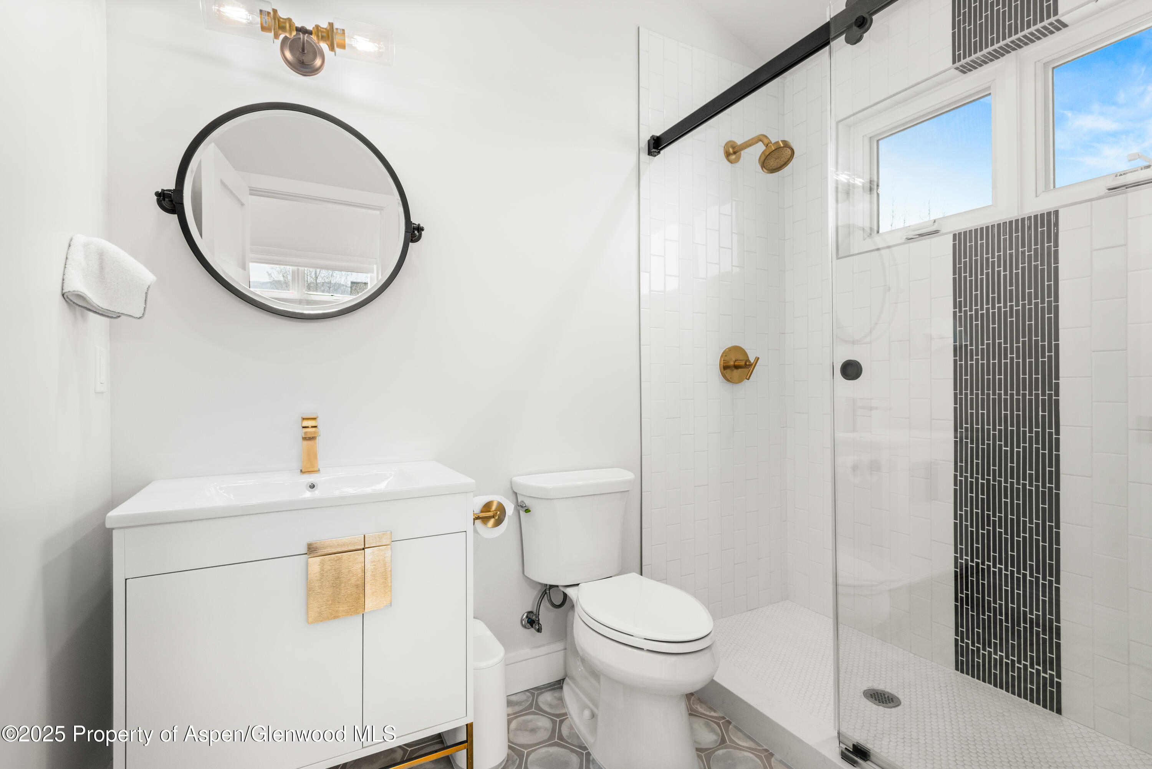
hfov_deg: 93.3
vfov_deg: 70.5
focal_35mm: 17
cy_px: 384
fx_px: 544
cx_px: 576
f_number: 11
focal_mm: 17
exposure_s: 1/15
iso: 400
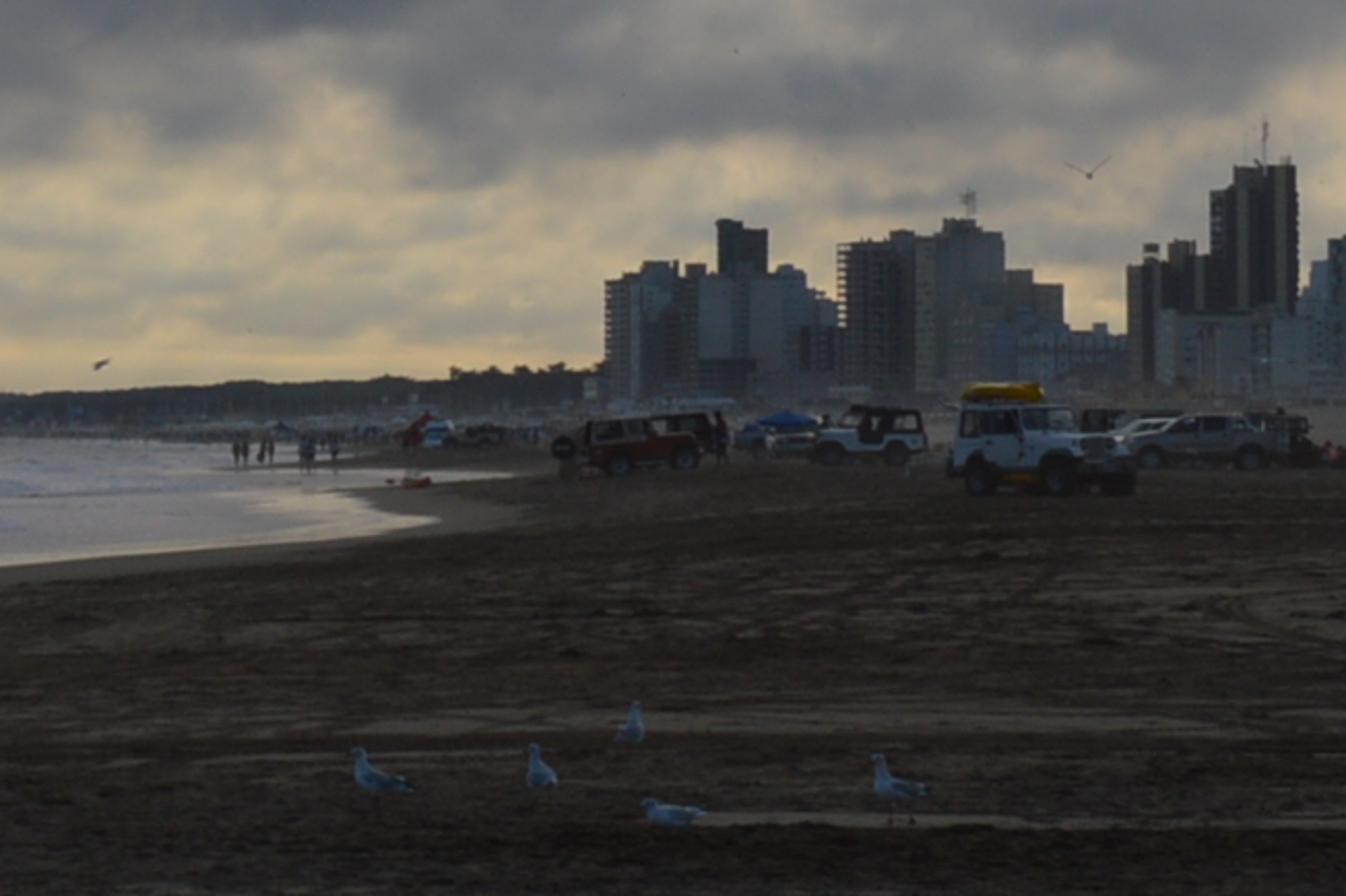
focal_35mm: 166
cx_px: 762
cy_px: -252
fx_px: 6203
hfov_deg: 12.4
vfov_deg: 8.2
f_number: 11
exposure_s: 1/200
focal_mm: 24
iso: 100
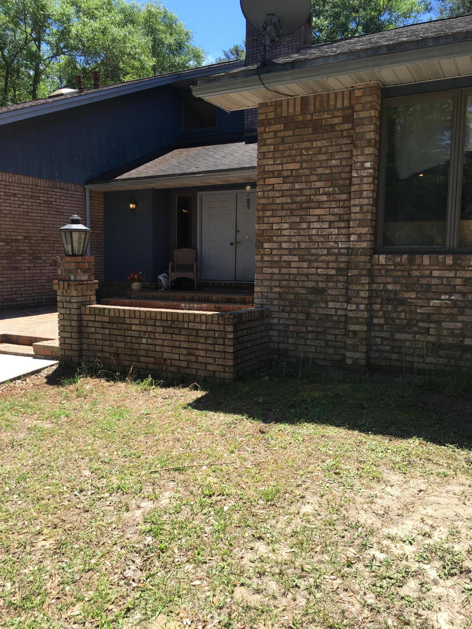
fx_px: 527
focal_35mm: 29
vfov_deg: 61.7
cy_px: 314
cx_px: 236
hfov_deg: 48.2
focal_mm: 4.15
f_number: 2.2
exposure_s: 1/601
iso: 25
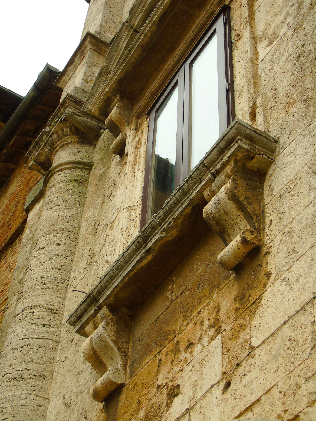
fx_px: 864
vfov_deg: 27.4
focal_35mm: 71
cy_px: 210
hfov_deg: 20.7
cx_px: 158
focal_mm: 13
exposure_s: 1/320
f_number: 4.7
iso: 200
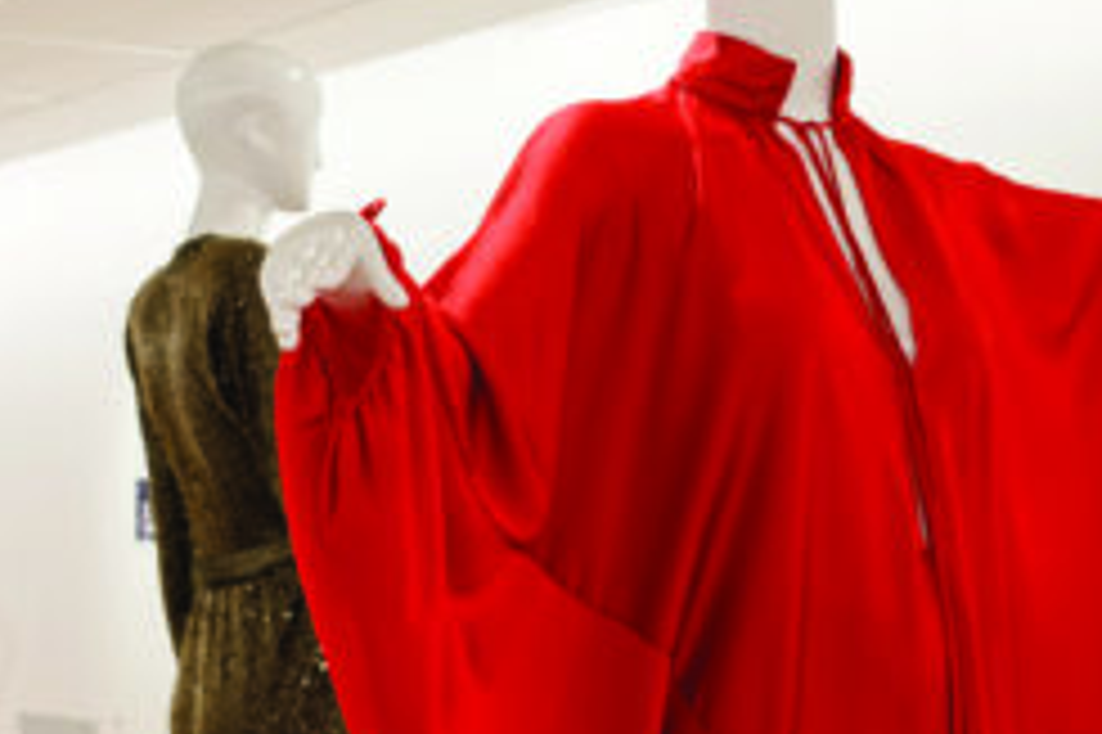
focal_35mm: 86
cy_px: 556
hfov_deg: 23.0
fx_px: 2631
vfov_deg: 15.8
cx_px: 92
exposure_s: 1/1.25
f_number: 5.6
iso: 160
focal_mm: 30
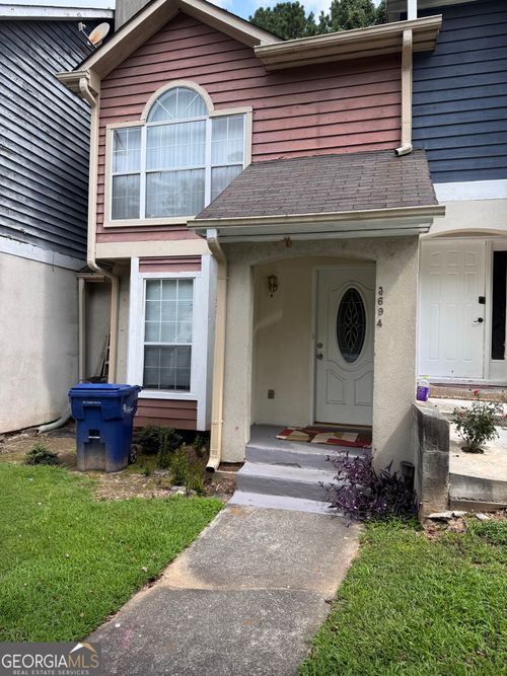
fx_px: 469
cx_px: 254
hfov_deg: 56.8
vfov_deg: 71.6
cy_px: 338
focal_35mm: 24
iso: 80
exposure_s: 1/1818
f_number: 1.78
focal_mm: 6.76
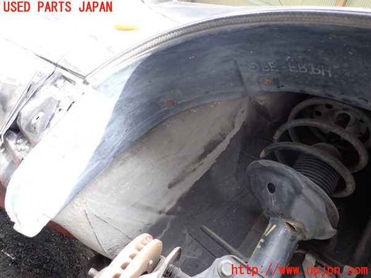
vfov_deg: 54.9
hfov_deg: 69.4
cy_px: 139
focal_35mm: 25
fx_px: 268
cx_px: 186
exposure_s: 1/80
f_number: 2
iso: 200
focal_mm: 4.5
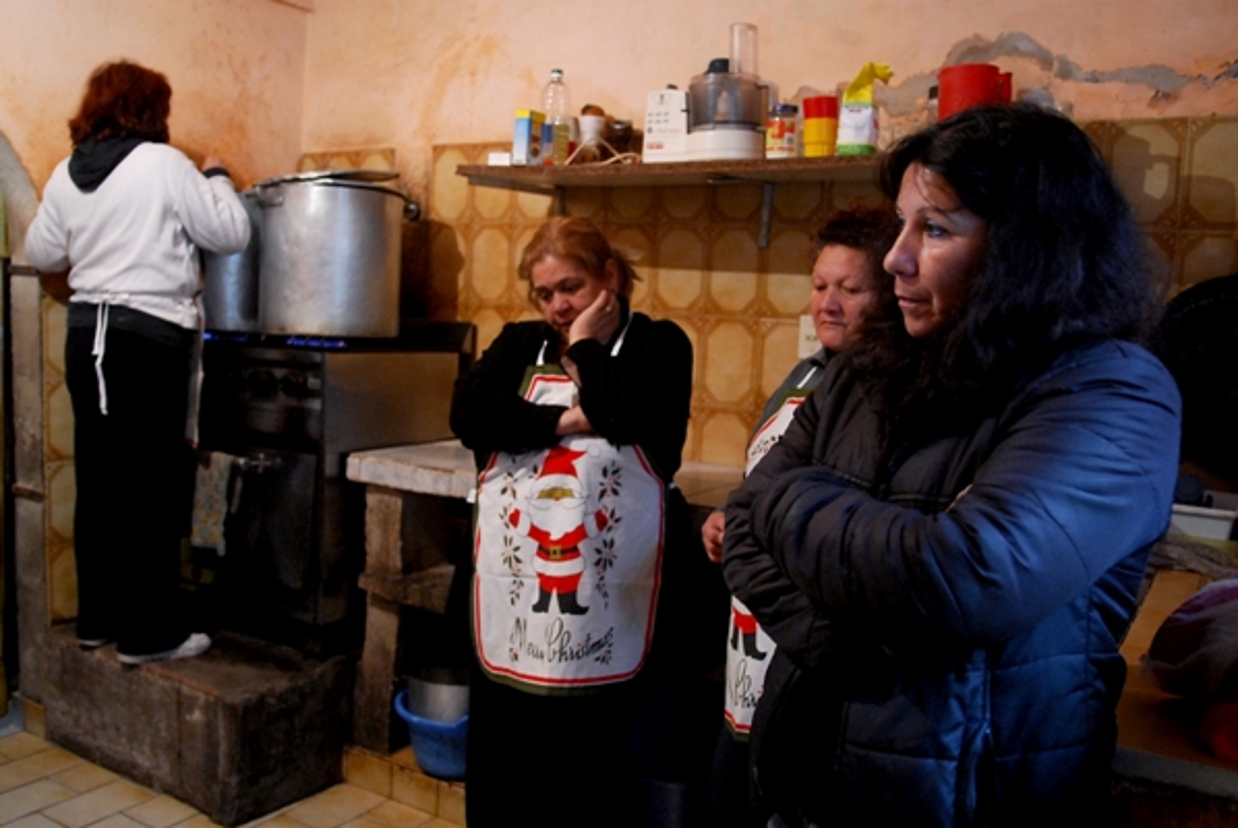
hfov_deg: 61.9
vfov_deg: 43.7
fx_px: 1033
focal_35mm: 30
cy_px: 414
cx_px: 619
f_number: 2.8
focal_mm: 20
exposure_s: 1/15
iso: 800
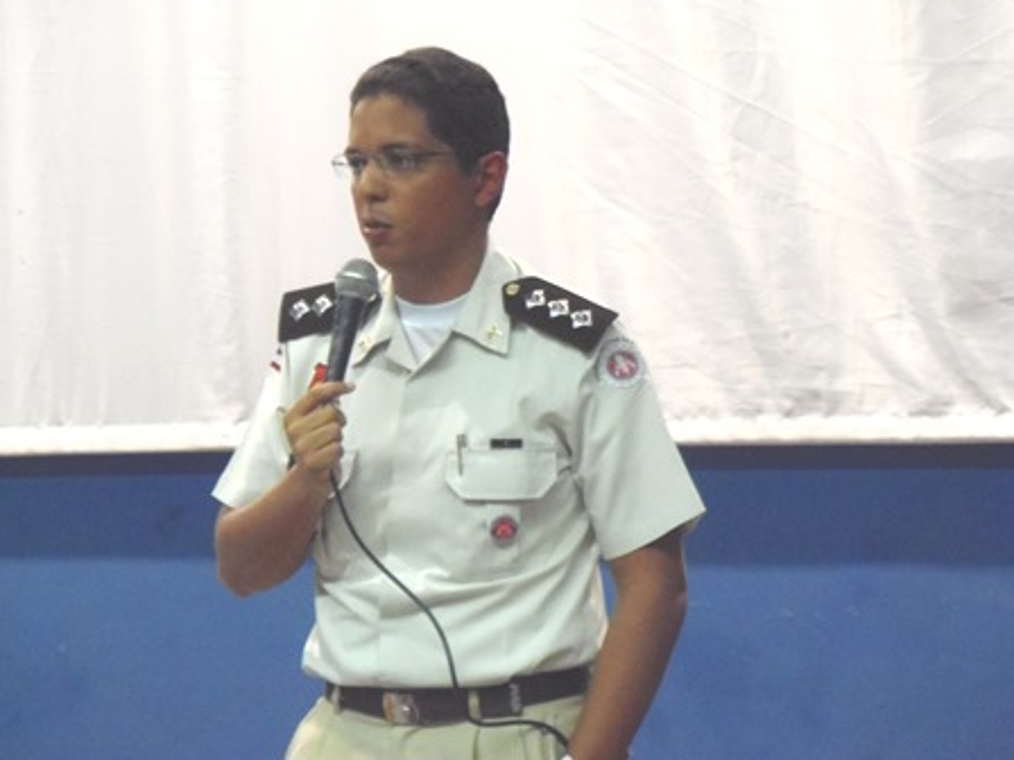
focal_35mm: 384
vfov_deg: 3.9
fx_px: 11248
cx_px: 507
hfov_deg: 5.2
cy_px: 380
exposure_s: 1/15
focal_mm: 71.1
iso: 800
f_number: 5
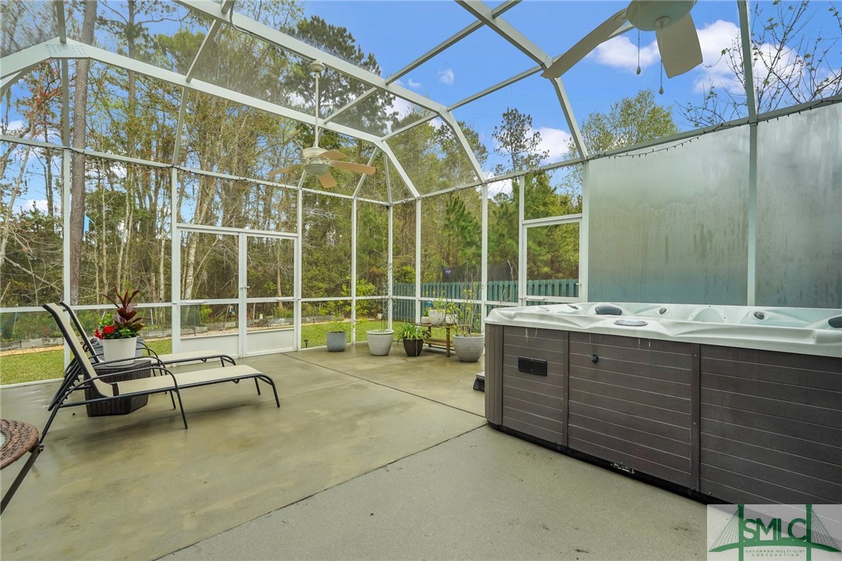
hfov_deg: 95.0
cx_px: 421
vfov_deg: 72.0
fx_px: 386
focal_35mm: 16
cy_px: 280
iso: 400
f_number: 9
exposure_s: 1/80
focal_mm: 16.5
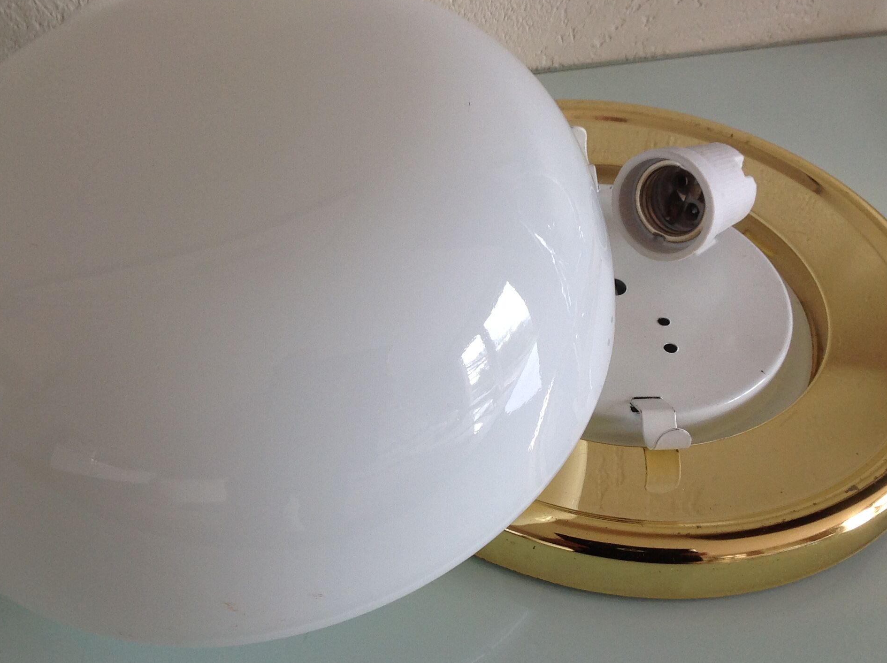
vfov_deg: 30.2
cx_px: 408
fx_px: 1228
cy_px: 313
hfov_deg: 39.7
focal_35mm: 48
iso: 64
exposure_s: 1/40
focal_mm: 4.28
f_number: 2.4
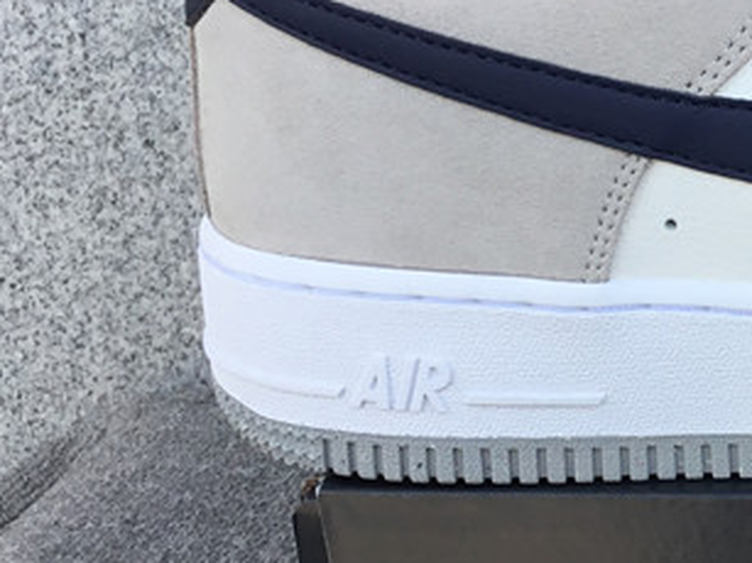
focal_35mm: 91
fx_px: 1976
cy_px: 327
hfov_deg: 19.8
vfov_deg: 16.2
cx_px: 972
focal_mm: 3.3
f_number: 2.4
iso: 25
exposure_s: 1/259
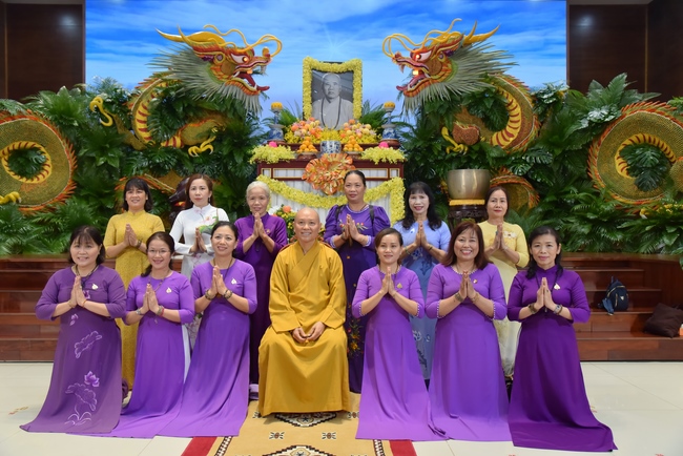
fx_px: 569
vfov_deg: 43.6
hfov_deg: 61.9
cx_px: 342
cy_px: 228
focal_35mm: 30
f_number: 5.6
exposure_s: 1/125
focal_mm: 30
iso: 1250
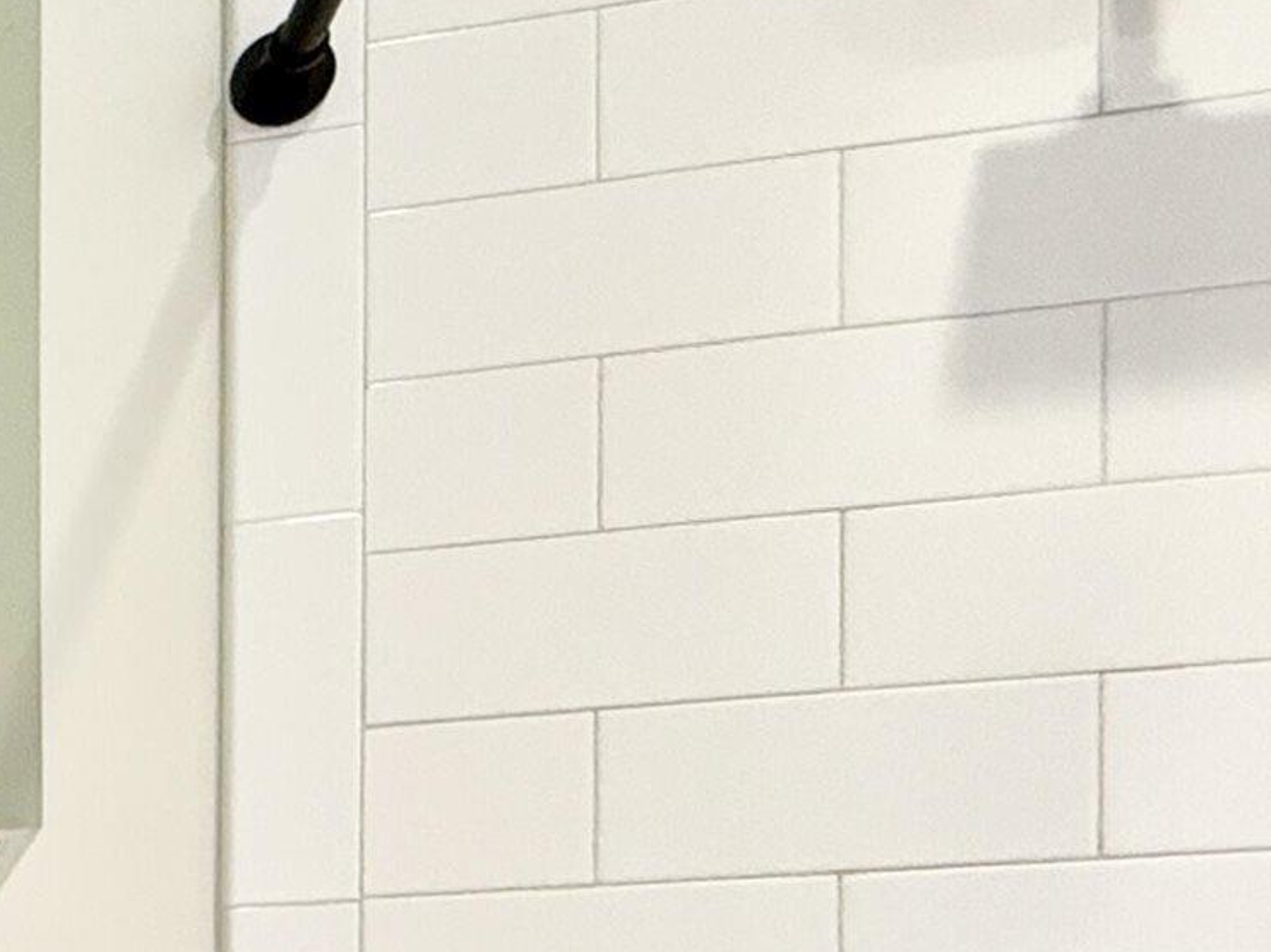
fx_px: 2129
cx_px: -1062
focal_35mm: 58
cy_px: 1407
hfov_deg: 21.1
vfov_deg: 21.4
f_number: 2.2
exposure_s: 1/120
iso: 320
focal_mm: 2.22
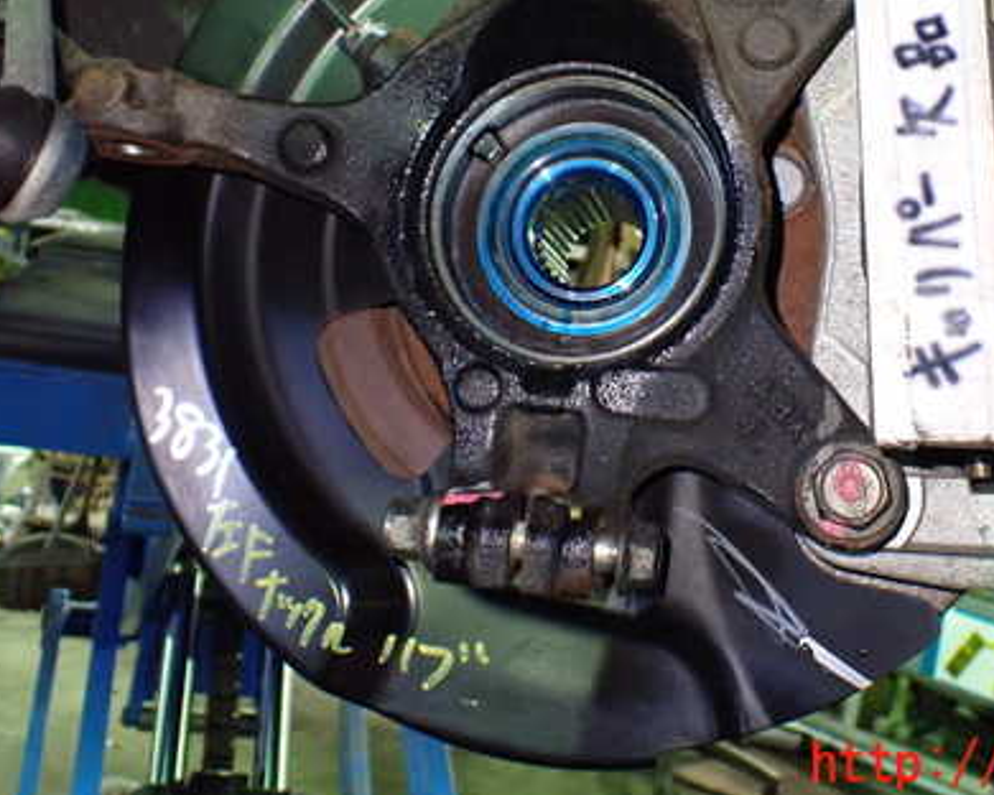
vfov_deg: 32.9
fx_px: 1324
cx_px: 622
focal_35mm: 45
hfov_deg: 40.9
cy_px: 224
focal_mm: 5.4
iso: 1000
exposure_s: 1/30
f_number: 2.3
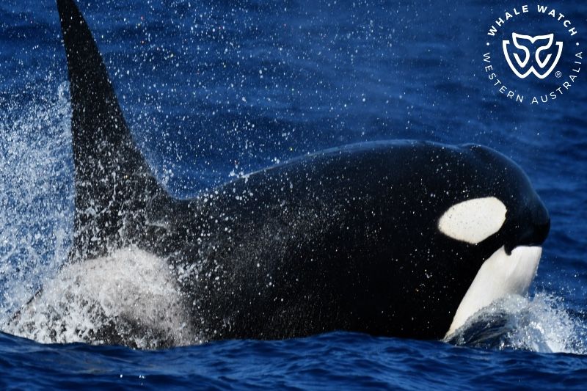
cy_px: 196
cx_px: 294
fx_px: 10759
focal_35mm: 660
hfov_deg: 3.1
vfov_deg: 2.1
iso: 280
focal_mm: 440
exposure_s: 1/2000
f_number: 8
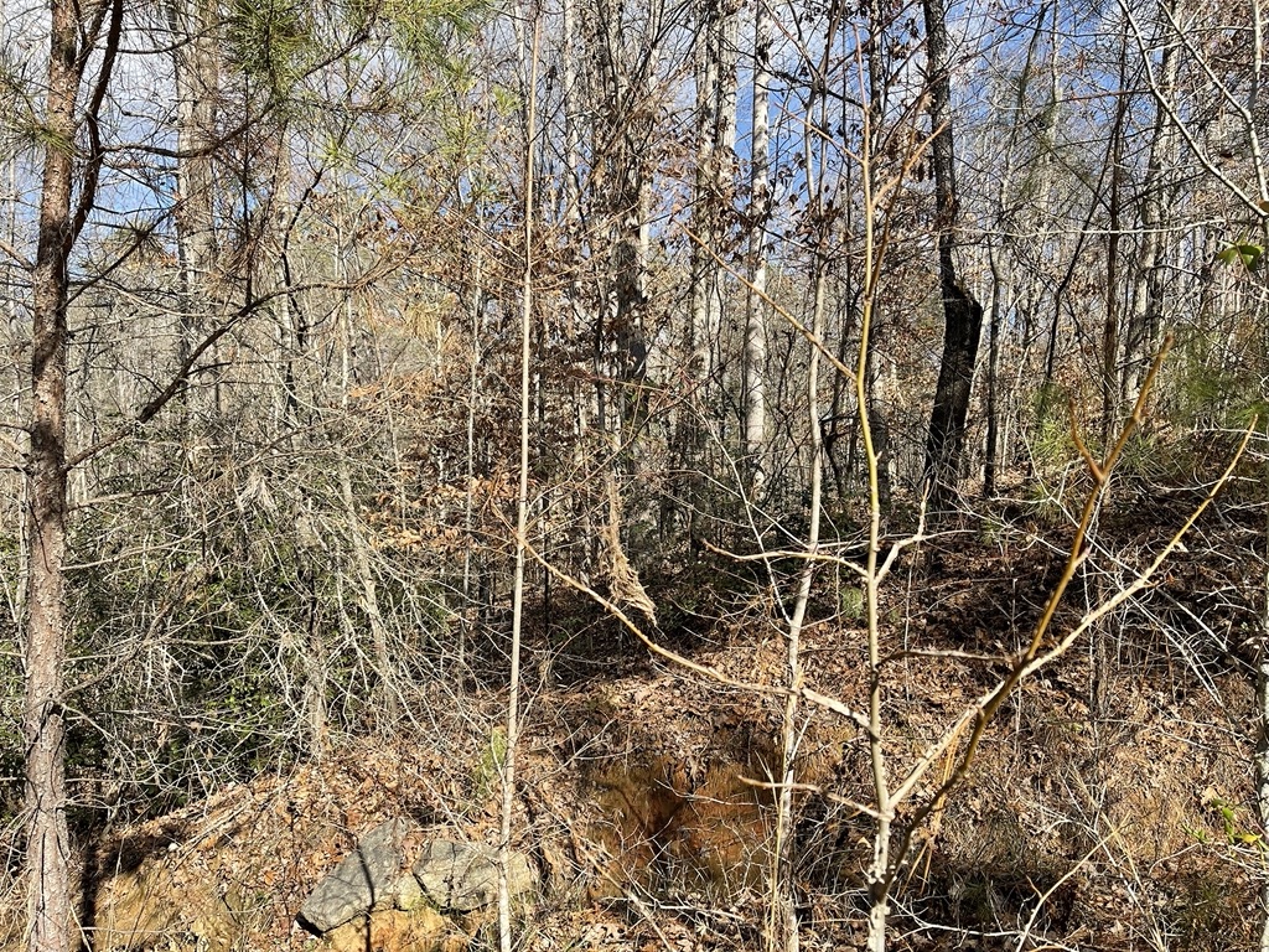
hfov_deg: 67.3
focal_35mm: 26
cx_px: 634
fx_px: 953
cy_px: 476
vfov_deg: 53.1
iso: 32
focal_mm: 5.1
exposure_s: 1/1294
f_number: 1.6
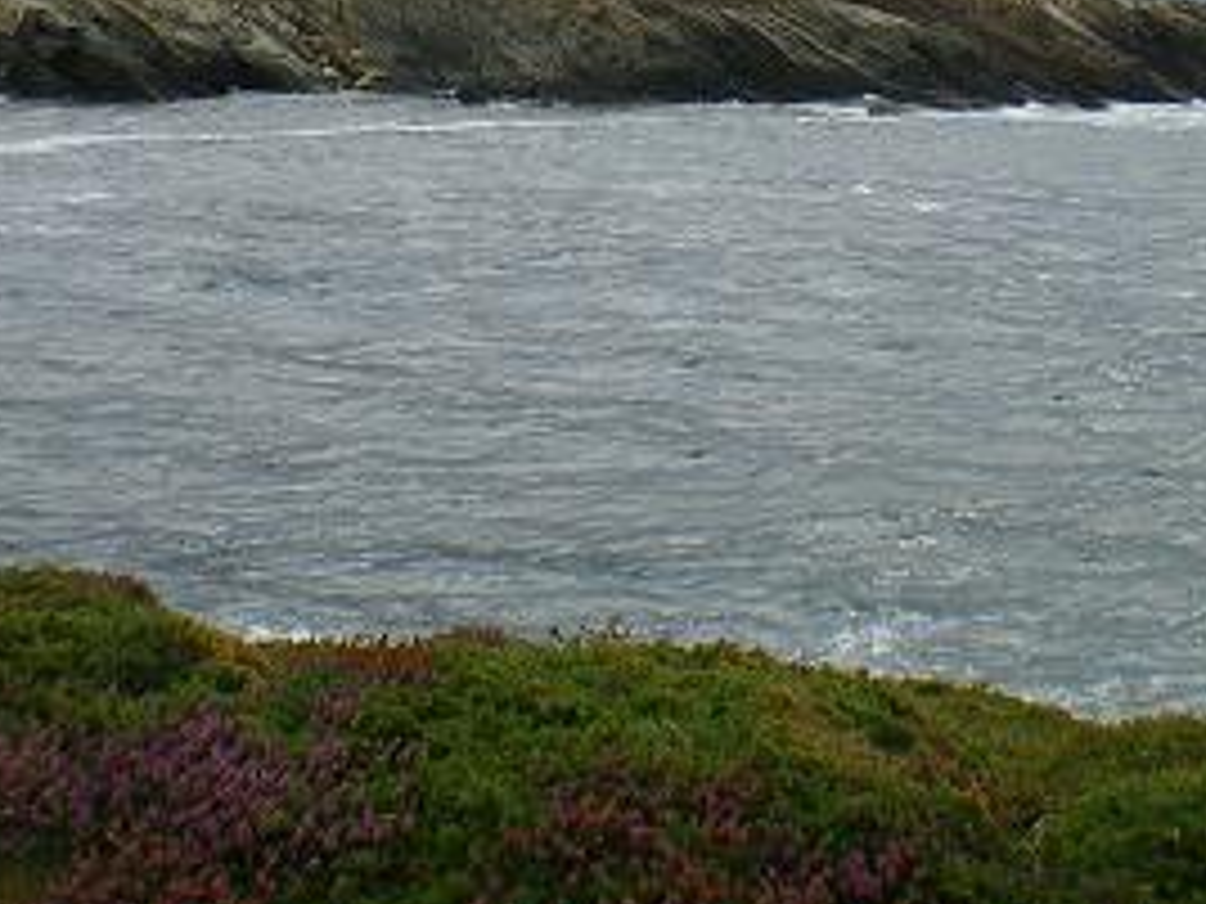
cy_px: 63
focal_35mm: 75
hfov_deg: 26.0
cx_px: 684
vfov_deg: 19.2
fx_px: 2613
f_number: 4.6
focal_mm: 6.3
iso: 64
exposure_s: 1/250
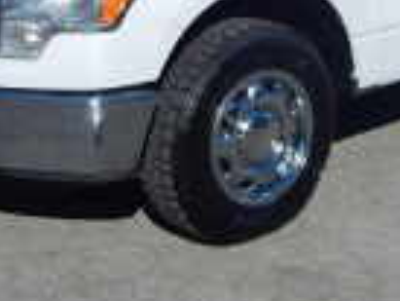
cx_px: 301
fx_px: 1110
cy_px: -25
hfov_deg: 20.3
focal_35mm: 96
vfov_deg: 15.1
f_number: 6.7
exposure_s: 1/1250
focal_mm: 6.1
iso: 125
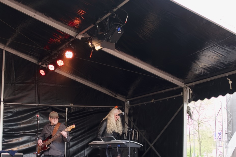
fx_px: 465
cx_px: 107
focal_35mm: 71
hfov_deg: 28.4
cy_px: 106
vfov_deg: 19.1
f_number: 3.2
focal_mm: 18.92
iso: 100
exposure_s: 1/60
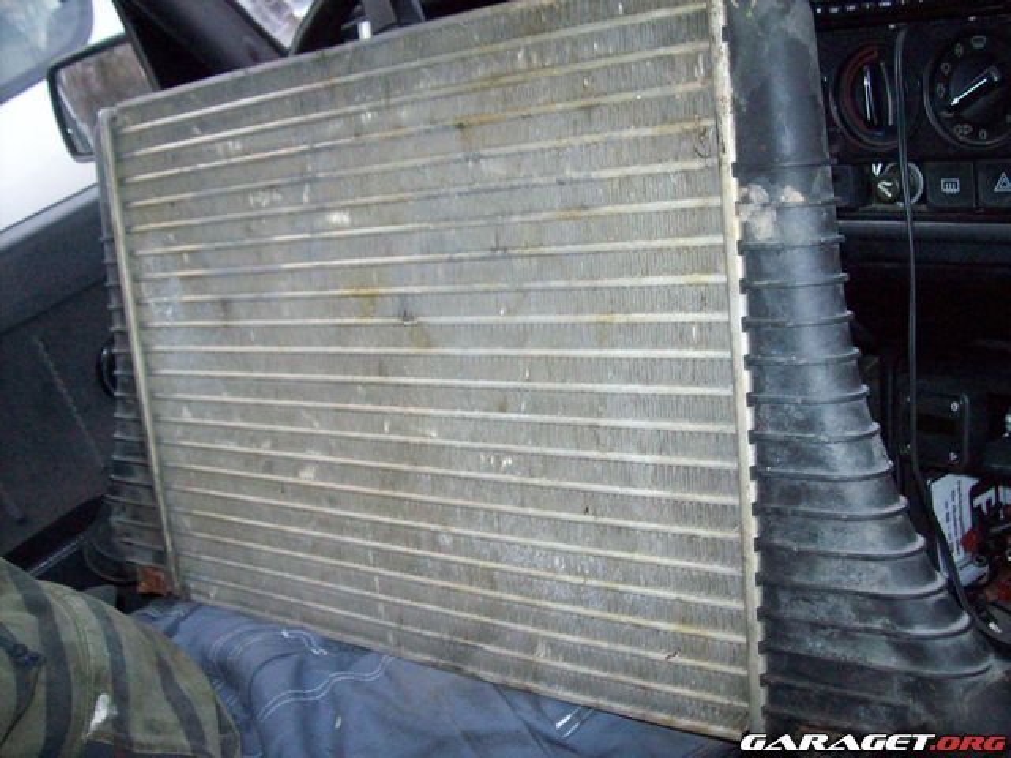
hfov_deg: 51.4
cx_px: 506
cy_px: 379
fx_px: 1051
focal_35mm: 36
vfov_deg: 39.7
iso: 400
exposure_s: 1/128
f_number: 2.7
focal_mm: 6
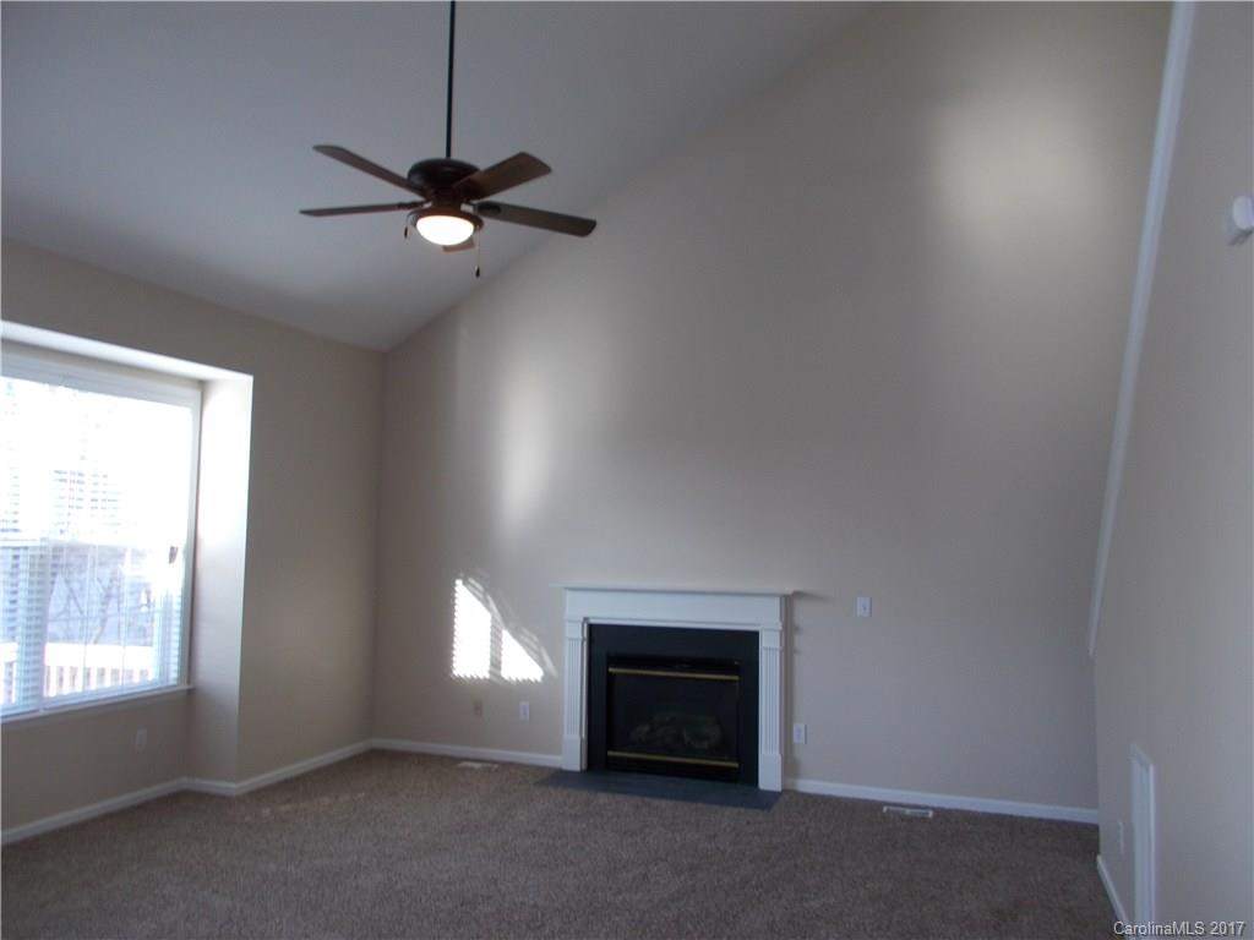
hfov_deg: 67.3
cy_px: 470
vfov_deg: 53.1
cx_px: 627
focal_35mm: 26
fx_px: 942
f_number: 3.2
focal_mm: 4.6
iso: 80
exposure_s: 1/40
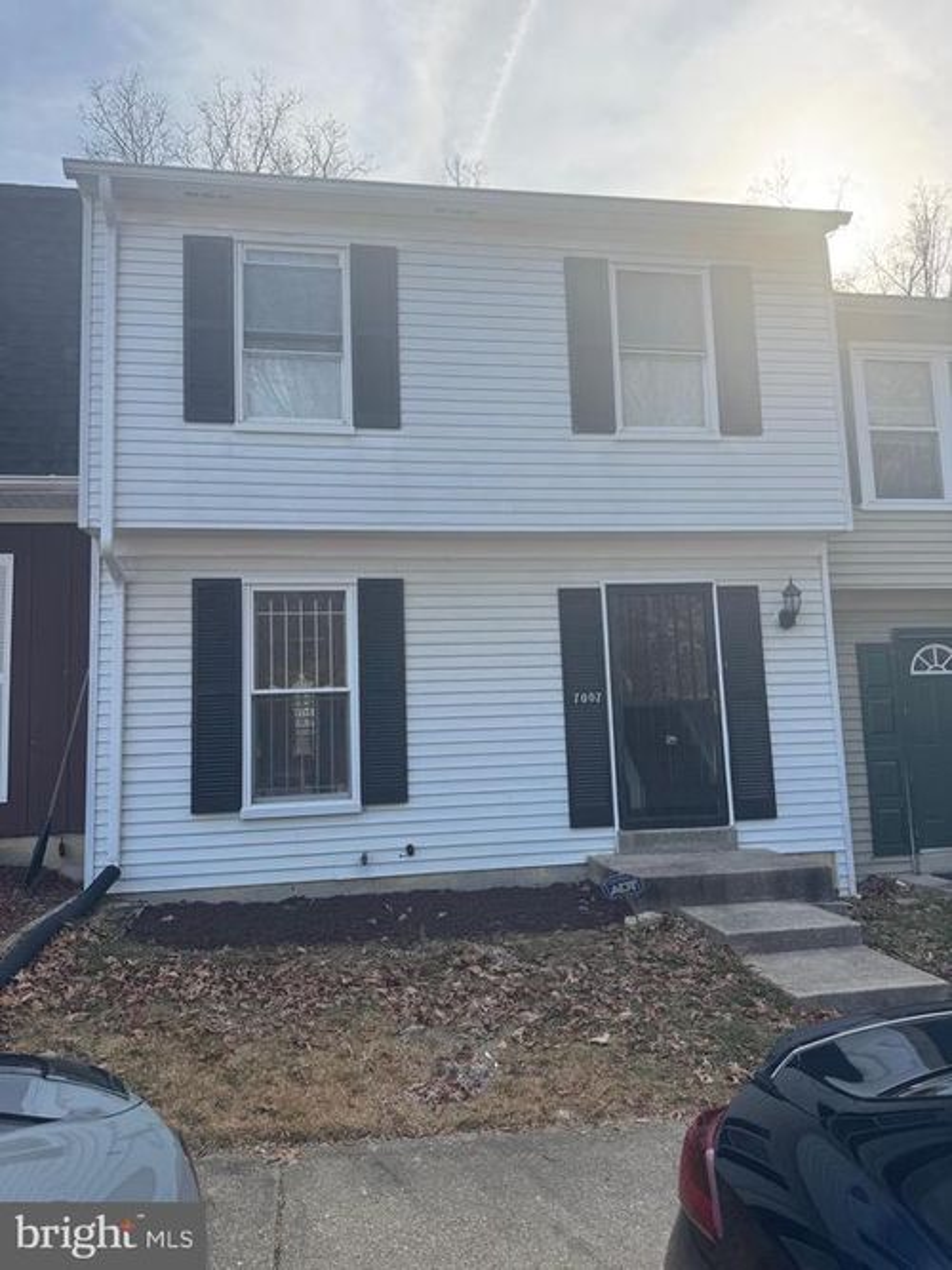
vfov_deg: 71.6
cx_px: 476
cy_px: 635
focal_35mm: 24
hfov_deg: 56.8
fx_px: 880
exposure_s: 1/1869
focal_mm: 6.76
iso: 80
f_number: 1.78
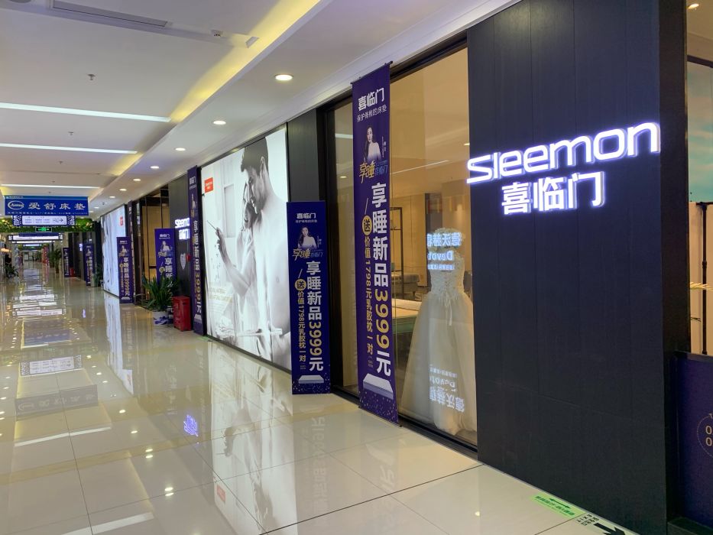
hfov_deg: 67.3
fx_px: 536
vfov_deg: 53.1
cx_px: 356
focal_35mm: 26
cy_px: 268
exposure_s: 1/100
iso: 80
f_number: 1.8
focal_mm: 4.25
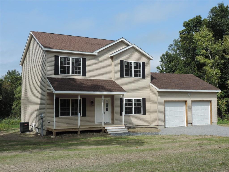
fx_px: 284
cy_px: 86
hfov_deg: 43.9
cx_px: 114
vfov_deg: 33.6
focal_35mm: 43
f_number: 3.4
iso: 80
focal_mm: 7.6
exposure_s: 1/1000
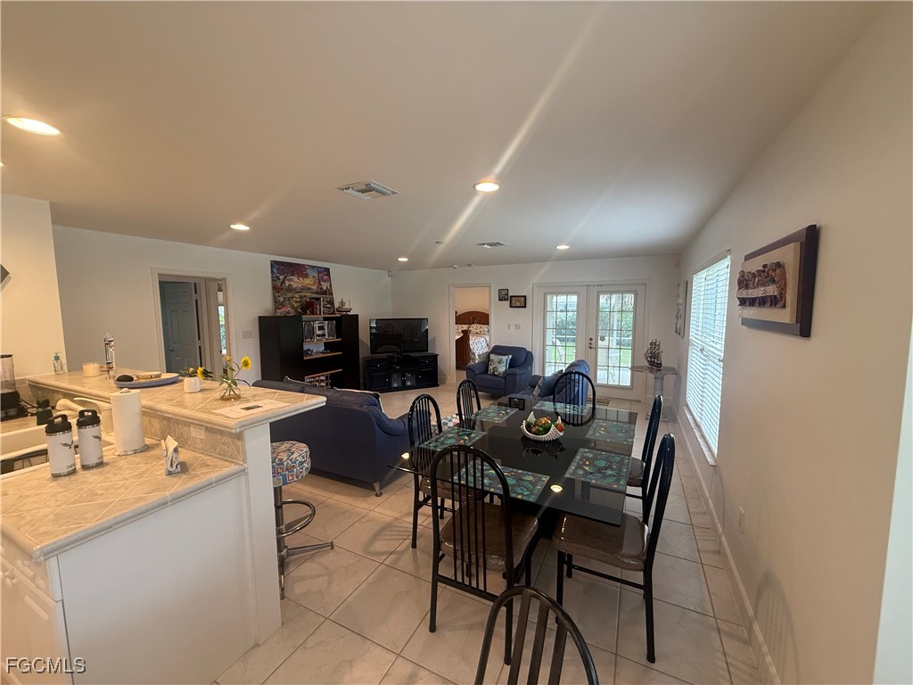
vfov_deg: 85.7
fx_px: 369
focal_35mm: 14
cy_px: 342
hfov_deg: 102.1
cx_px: 456
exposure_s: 1/60
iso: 200
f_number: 2.2
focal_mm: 2.22
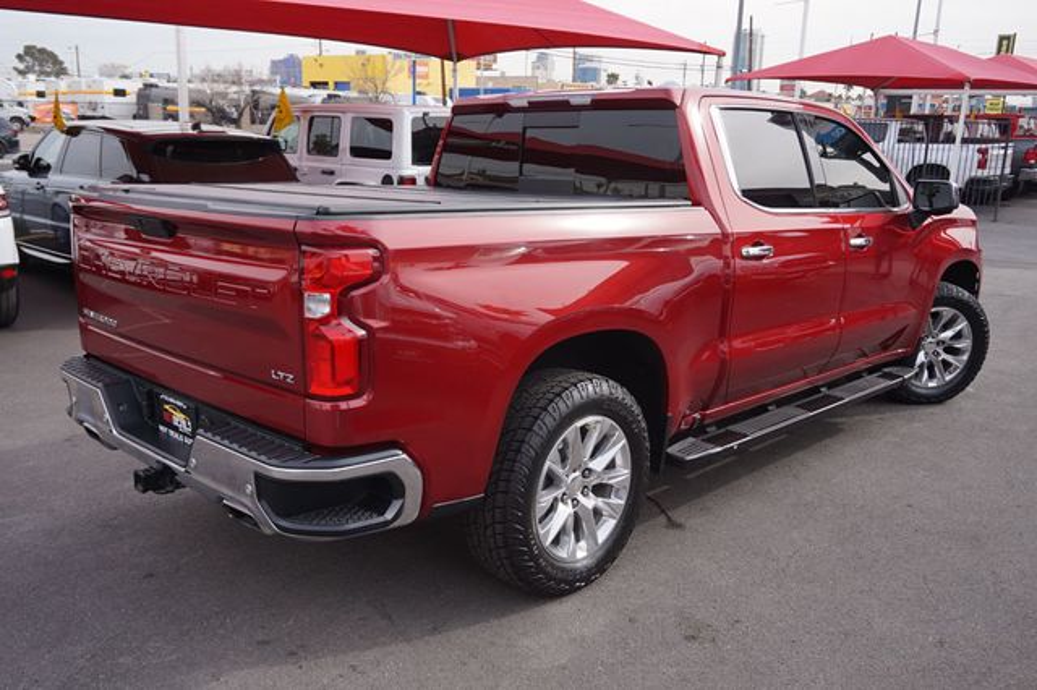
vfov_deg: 41.7
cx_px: 518
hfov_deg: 59.5
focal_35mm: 32
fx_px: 907
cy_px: 345
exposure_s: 1/200
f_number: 5.6
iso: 100
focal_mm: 21
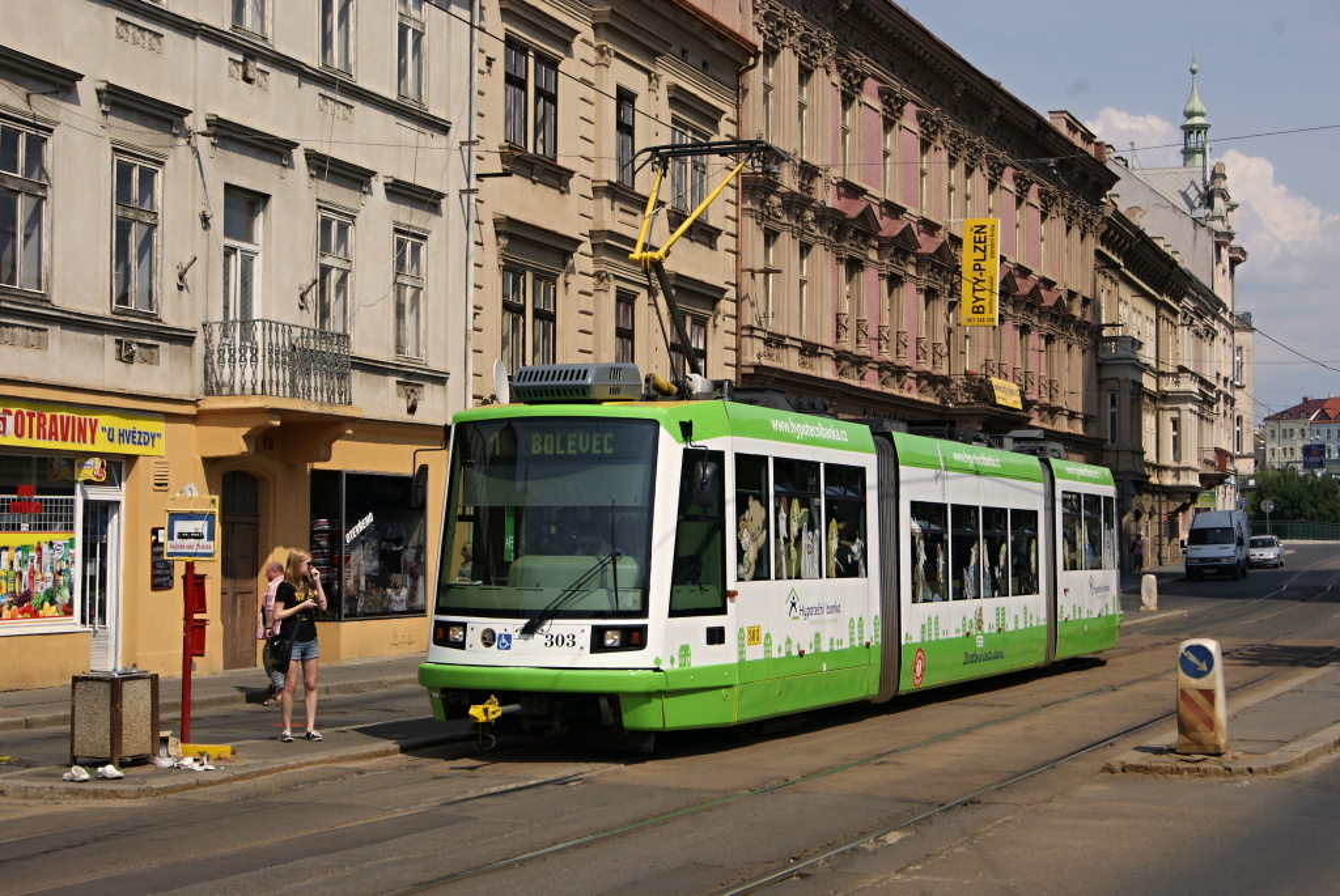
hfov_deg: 24.6
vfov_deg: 16.6
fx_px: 3074
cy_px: 448
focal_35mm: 82
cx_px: 670
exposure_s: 1/200
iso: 100
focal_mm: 55
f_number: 13
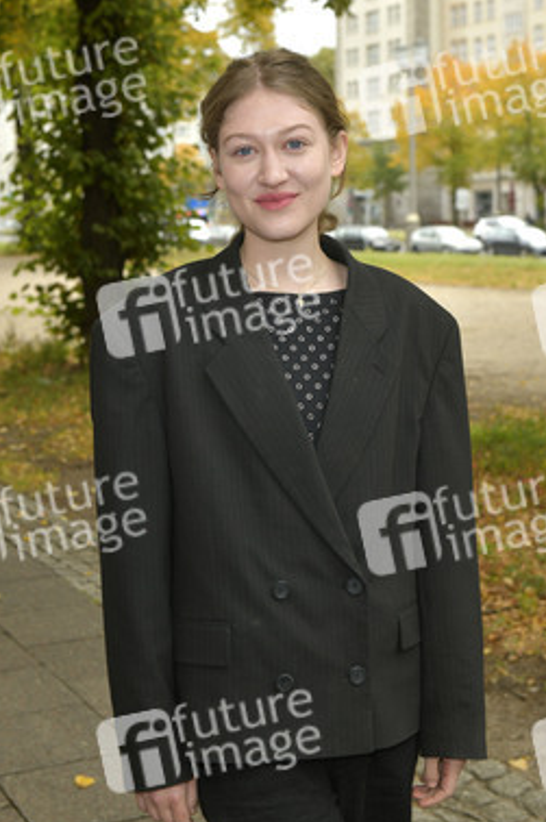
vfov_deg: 36.3
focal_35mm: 55
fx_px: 1255
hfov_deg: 24.6
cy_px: 415
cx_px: 272
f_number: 6.3
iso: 250
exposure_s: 1/200
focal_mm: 52
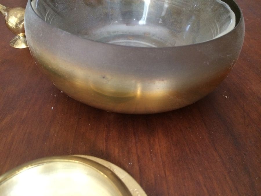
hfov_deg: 60.0
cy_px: 98
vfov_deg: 46.8
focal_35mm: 30
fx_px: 226
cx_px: 130
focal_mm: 4.12
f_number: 2.2
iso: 320
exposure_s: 1/15
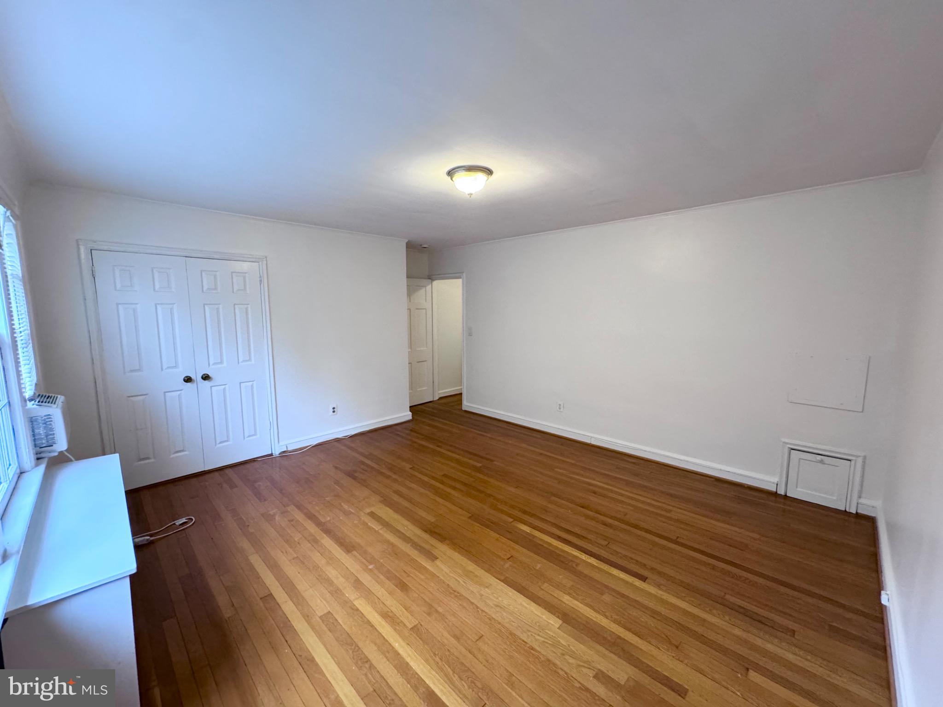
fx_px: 381
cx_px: 472
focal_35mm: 14
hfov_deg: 102.1
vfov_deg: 85.7
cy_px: 354
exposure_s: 1/60
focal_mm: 2.22
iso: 320
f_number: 2.2
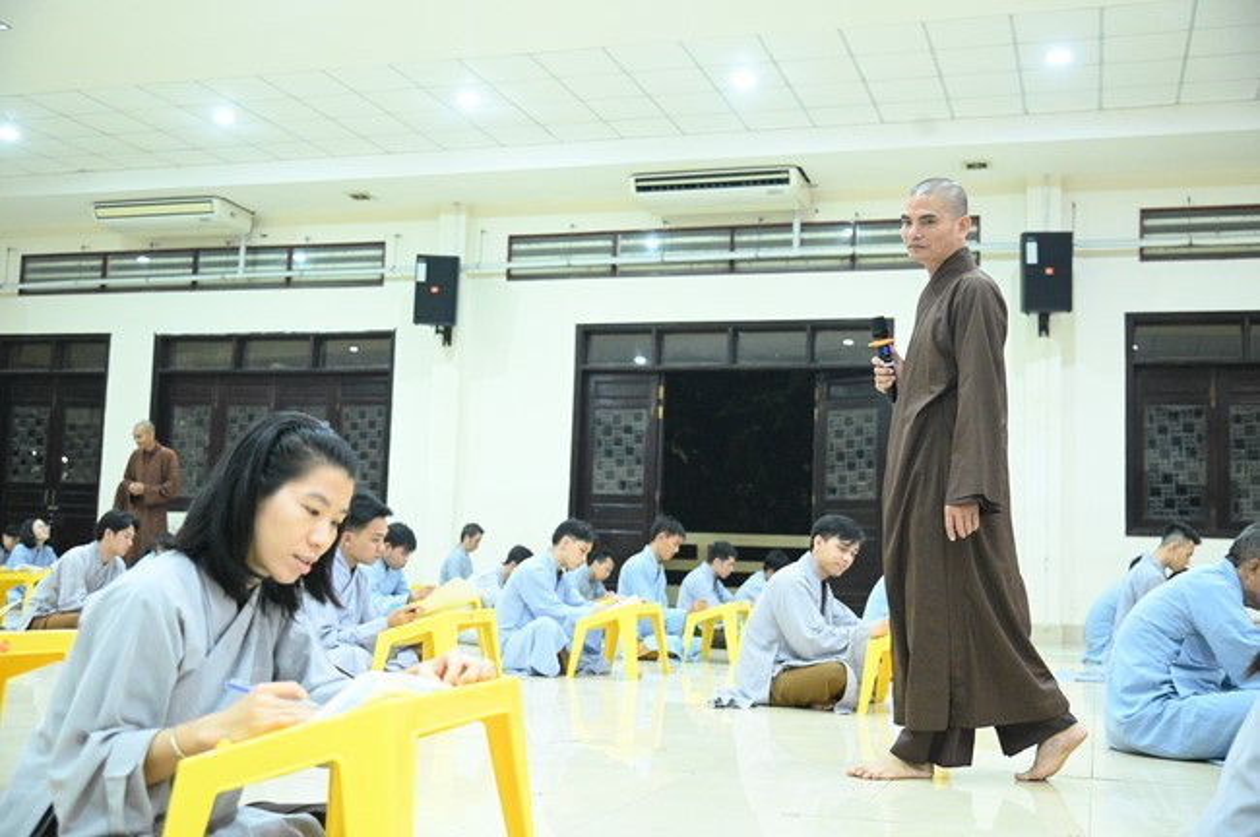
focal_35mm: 38
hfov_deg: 50.7
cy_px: 418
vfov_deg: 35.0
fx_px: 1329
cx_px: 630
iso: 16000
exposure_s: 1/200
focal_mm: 38
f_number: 4
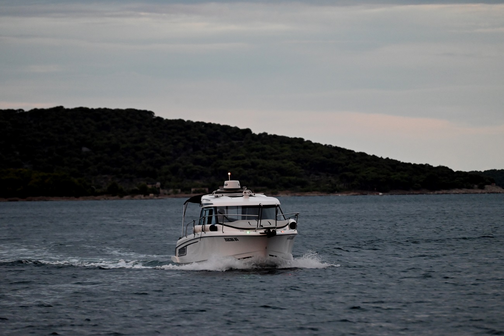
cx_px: 252
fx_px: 3780
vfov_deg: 5.1
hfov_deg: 7.6
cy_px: 168
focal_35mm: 270
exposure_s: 1/250
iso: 4000
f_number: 5.6
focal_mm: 270
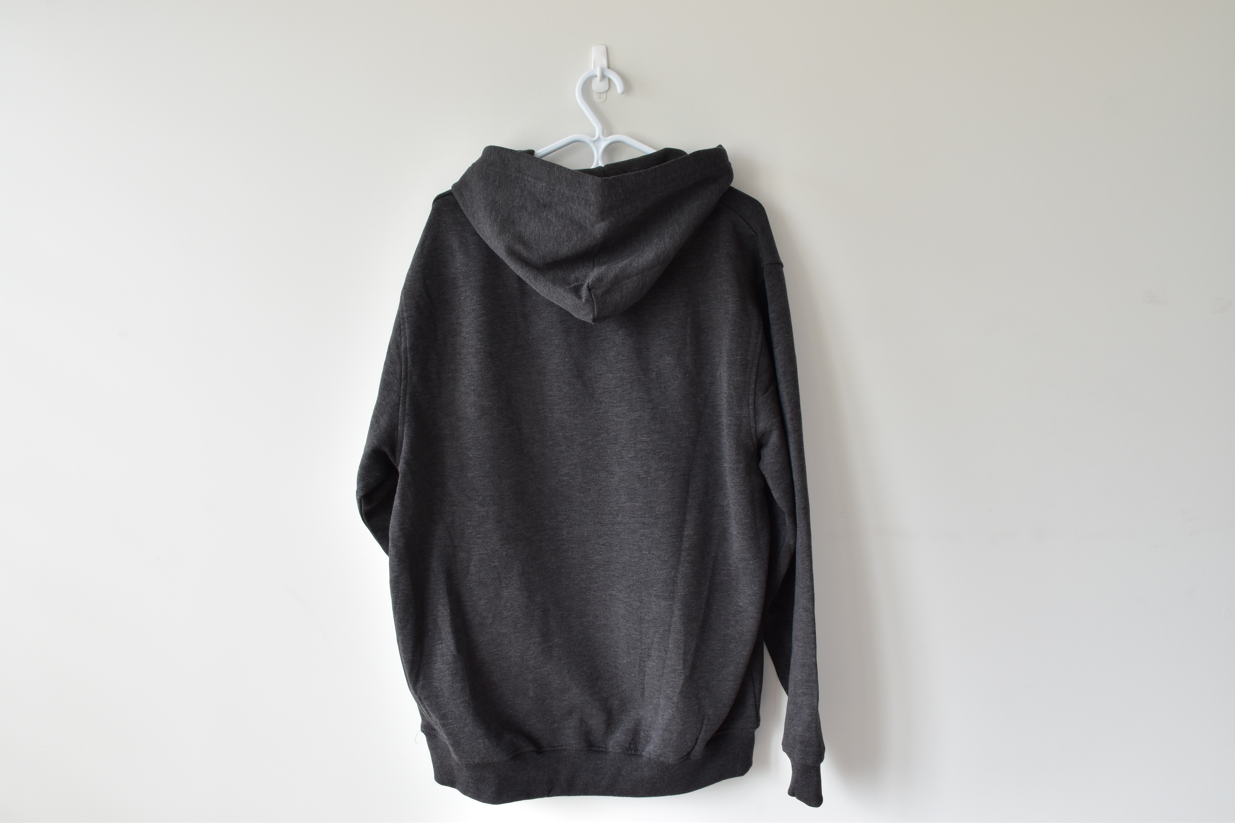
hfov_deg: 61.9
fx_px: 1029
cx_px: 618
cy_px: 412
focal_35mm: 30
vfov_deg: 43.6
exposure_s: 1/4
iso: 400
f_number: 16
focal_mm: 20
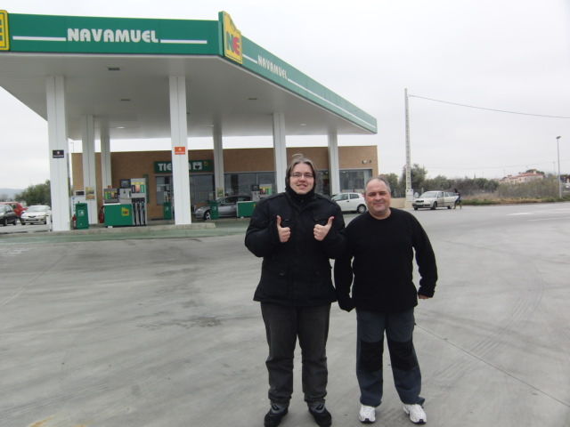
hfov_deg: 60.0
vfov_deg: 46.8
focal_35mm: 30
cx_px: 285
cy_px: 214
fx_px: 494
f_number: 3.5
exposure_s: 1/160
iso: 100
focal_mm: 5.2
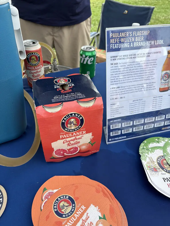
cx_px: 85
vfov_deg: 67.3
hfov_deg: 53.1
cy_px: 113
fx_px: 170
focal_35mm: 26
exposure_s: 1/747
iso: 50
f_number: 1.6
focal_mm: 5.96
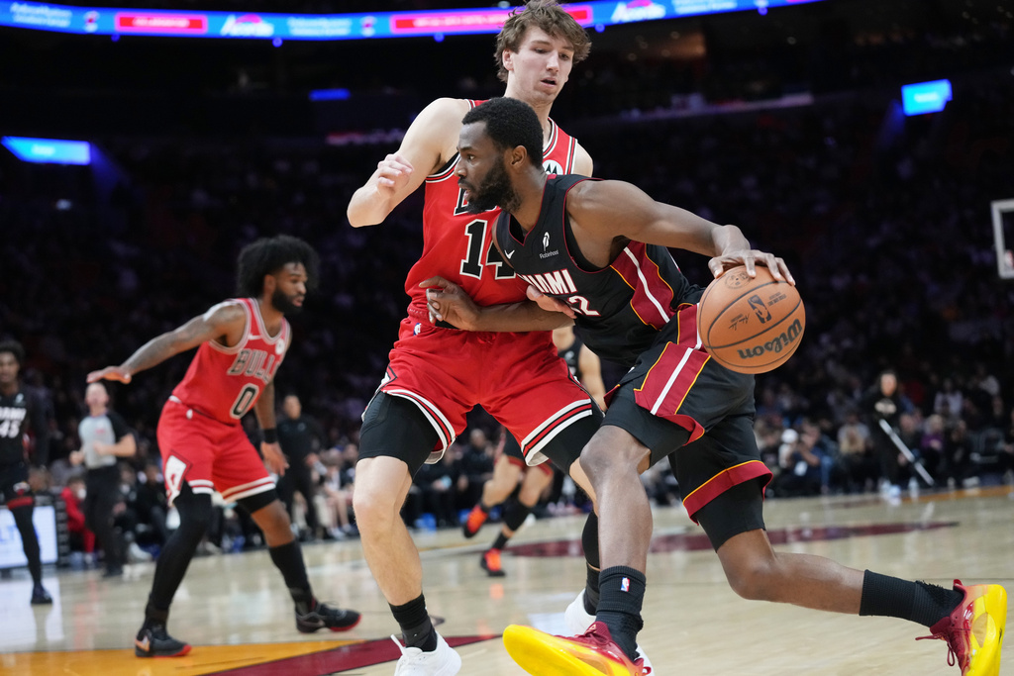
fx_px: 1972
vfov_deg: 19.5
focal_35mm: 70
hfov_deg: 28.8
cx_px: 507
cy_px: 338
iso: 5000
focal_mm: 70
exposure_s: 1/2000
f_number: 3.2
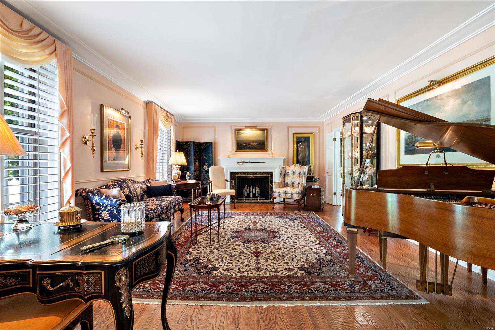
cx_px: 248
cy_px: 165
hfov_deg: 96.7
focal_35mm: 16
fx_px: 220
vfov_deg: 73.7
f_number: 8
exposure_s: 1
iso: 400
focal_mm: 8
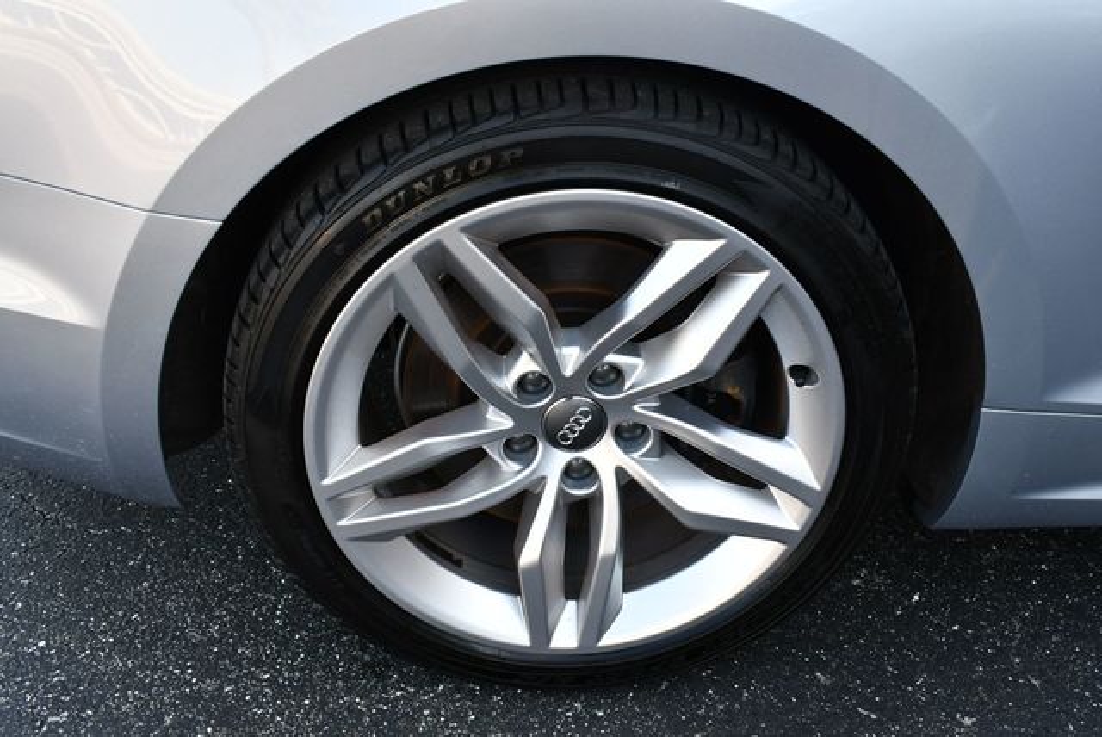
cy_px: 368
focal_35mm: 36
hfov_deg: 53.1
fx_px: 1103
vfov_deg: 36.9
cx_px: 551
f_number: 5.6
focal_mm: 18
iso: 400
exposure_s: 1/250
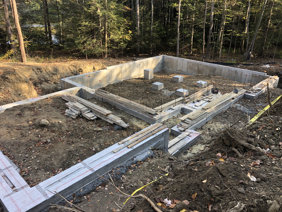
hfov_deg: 63.4
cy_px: 106
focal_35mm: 28
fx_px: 228
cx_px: 141
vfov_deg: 49.7
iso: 25
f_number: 1.8
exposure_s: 1/120
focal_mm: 3.99
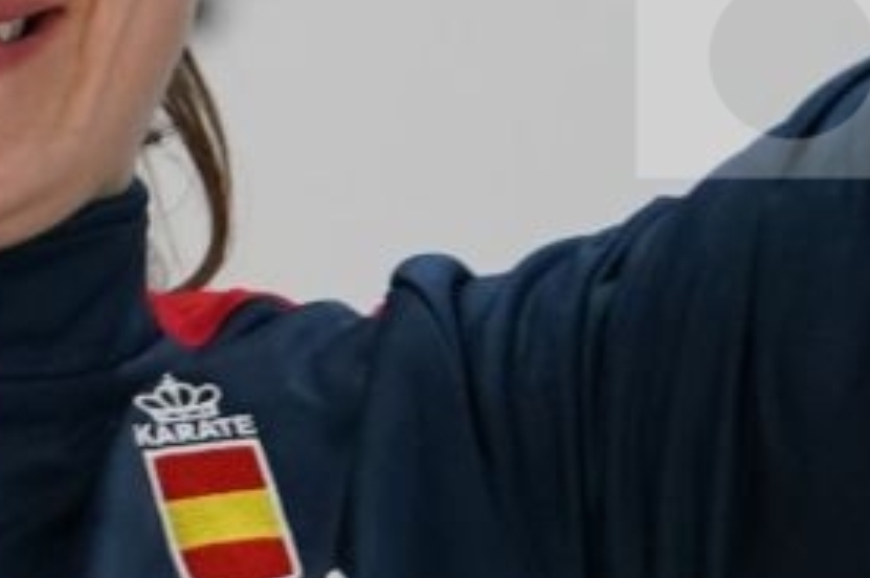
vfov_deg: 1.1
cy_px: -107
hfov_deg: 1.6
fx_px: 31403
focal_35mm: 1301
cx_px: -135
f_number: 2.8
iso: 1000
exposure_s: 1/320
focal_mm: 200
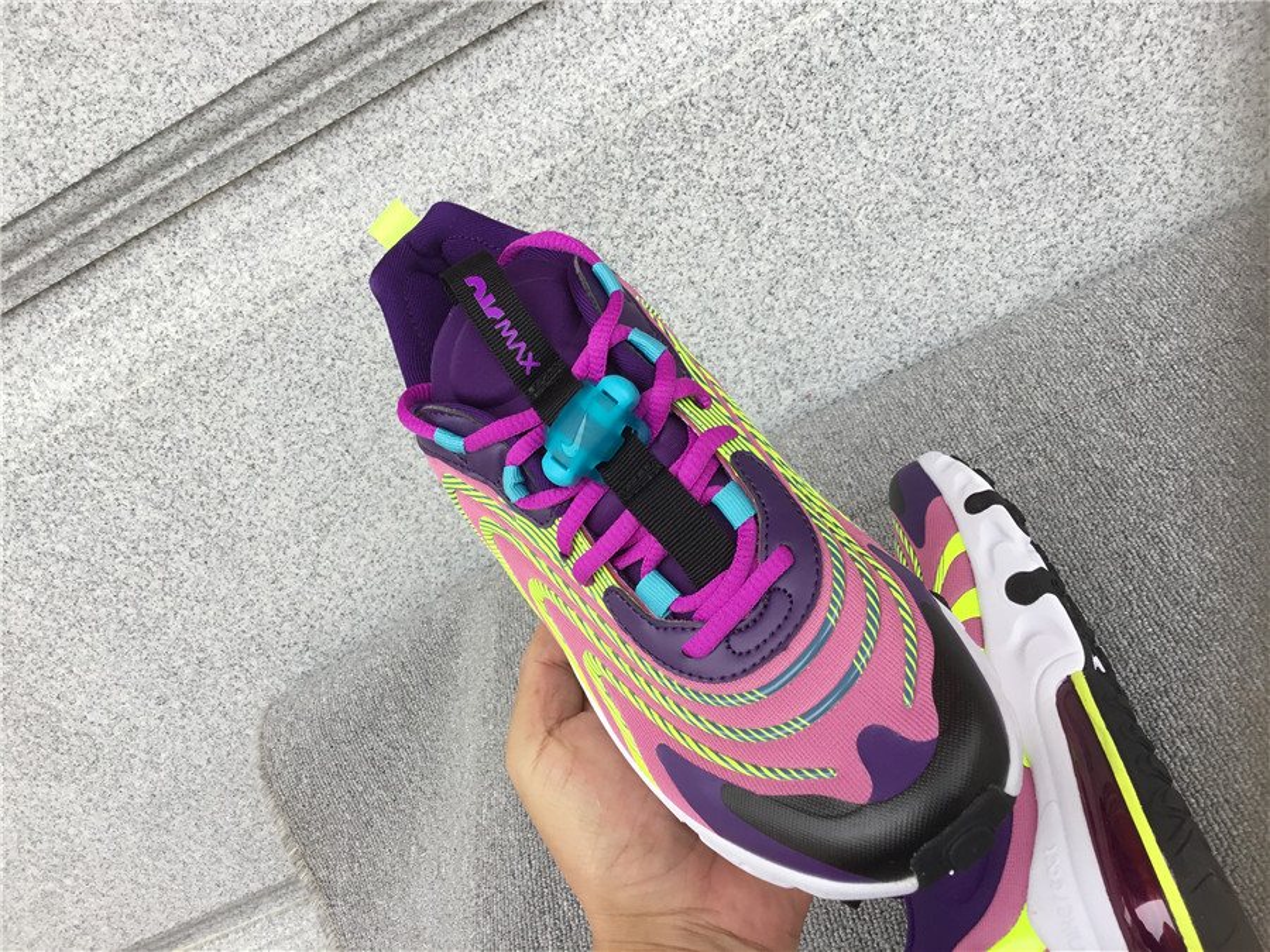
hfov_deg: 58.4
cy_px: 476
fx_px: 1137
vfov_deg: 45.4
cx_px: 635
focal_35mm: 31
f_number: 2.4
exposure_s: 1/150
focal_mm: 3.3
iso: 25
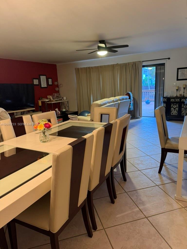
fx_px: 173
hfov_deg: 56.8
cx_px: 94
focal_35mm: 24
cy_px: 124
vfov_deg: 71.6
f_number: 1.78
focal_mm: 6.76
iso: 400
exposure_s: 1/60
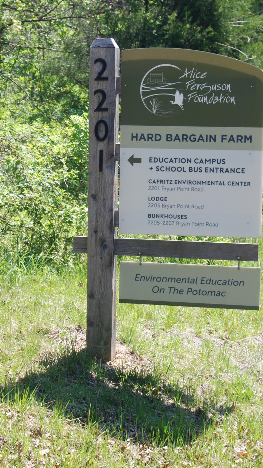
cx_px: 51
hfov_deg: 12.7
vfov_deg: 22.5
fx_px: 1177
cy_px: 233
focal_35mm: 95
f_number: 6.3
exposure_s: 1/160
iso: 100
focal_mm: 40
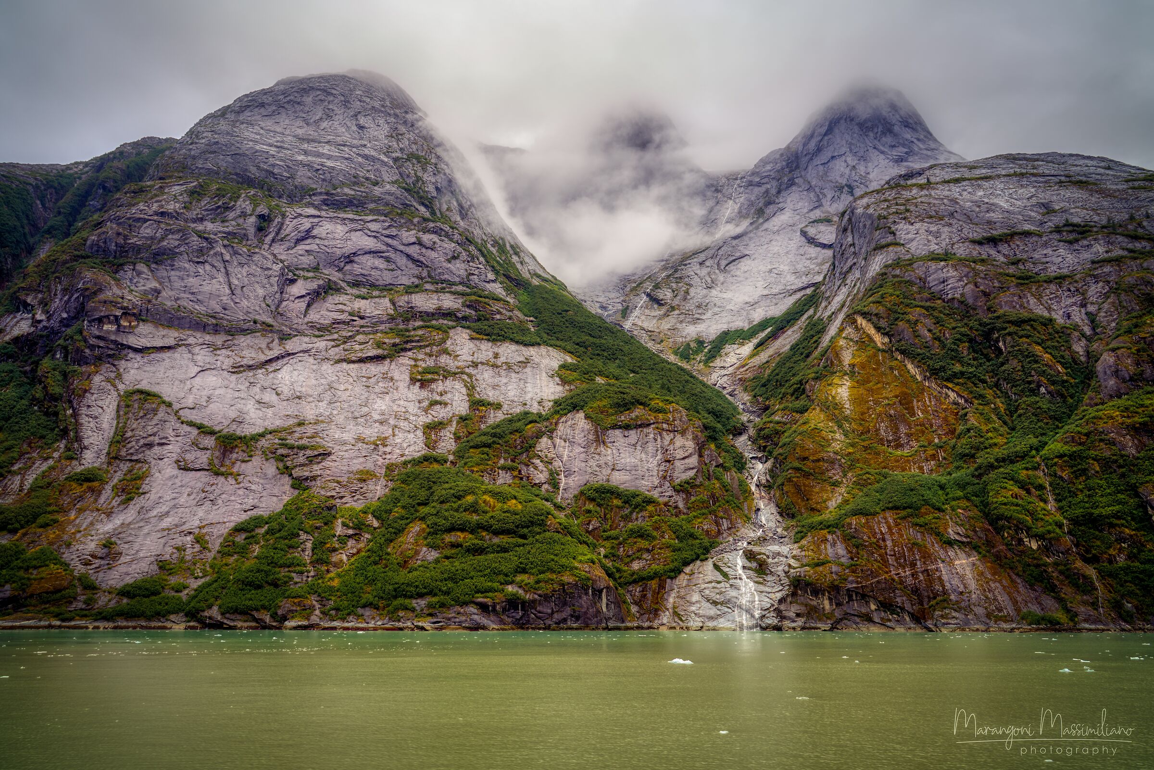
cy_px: 385
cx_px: 577
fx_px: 898
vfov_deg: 46.4
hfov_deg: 65.5
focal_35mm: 28
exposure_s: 1/30
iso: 160
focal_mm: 28
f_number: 8
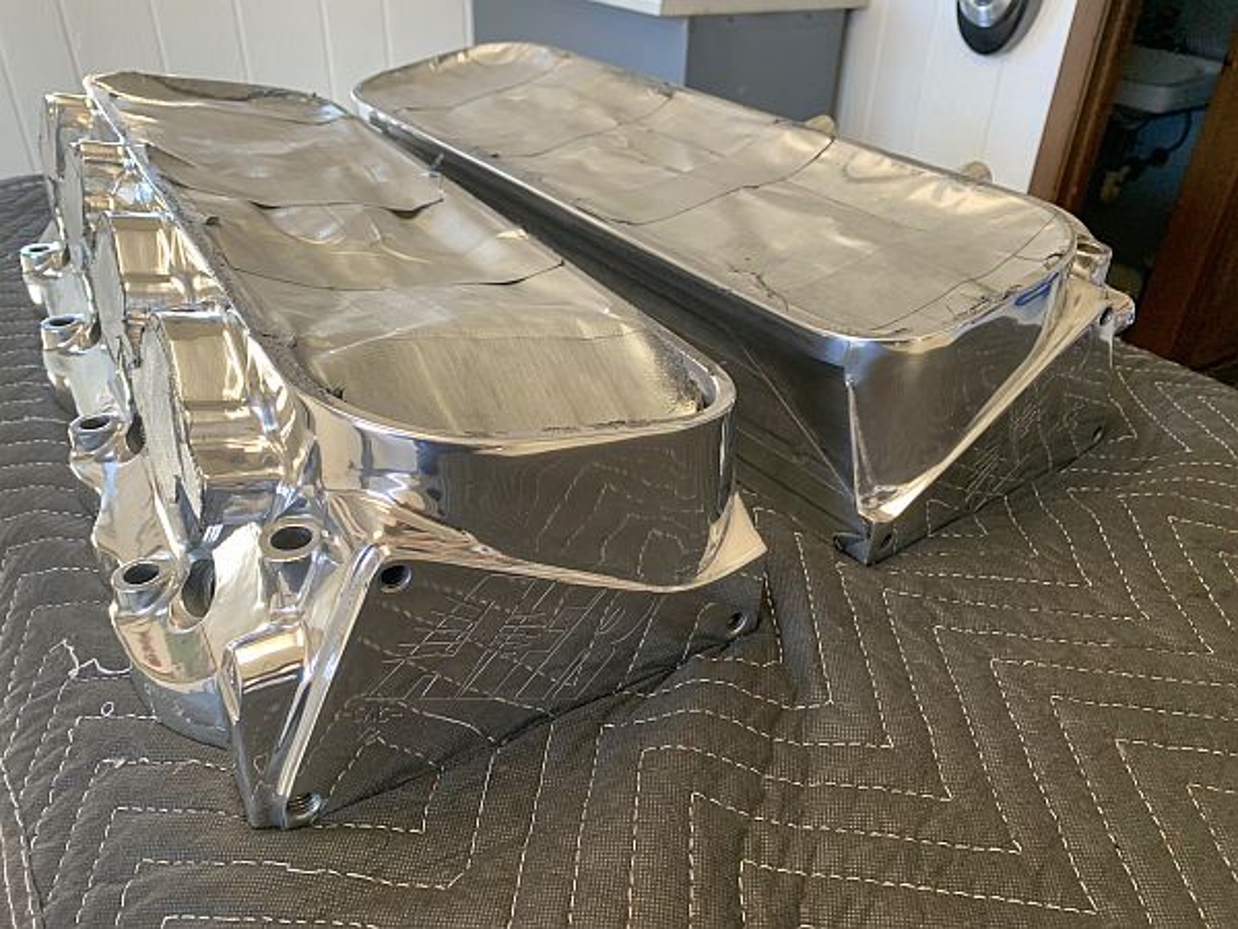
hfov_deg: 67.3
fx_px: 930
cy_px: 464
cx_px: 619
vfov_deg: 53.1
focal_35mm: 26
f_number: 1.8
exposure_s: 1/60
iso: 100
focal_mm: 4.25
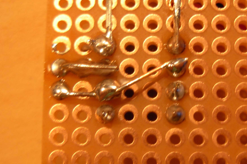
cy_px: 86
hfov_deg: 28.7
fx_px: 480
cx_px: 155
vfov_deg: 19.5
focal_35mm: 70
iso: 79
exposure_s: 1/5
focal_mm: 6.3
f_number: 2.9
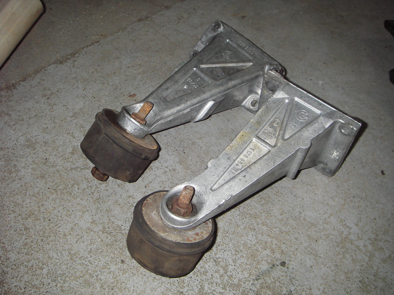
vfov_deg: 37.7
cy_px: 148
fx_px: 433
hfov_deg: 49.0
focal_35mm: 38
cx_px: 197
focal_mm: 6.3
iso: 100
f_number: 3.3
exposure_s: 1/30
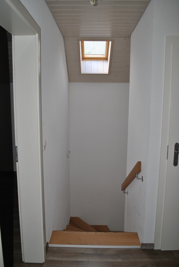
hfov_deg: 48.1
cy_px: 134
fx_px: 200
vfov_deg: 67.3
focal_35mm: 27
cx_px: 90
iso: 200
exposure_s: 1/60
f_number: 3.5
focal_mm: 18
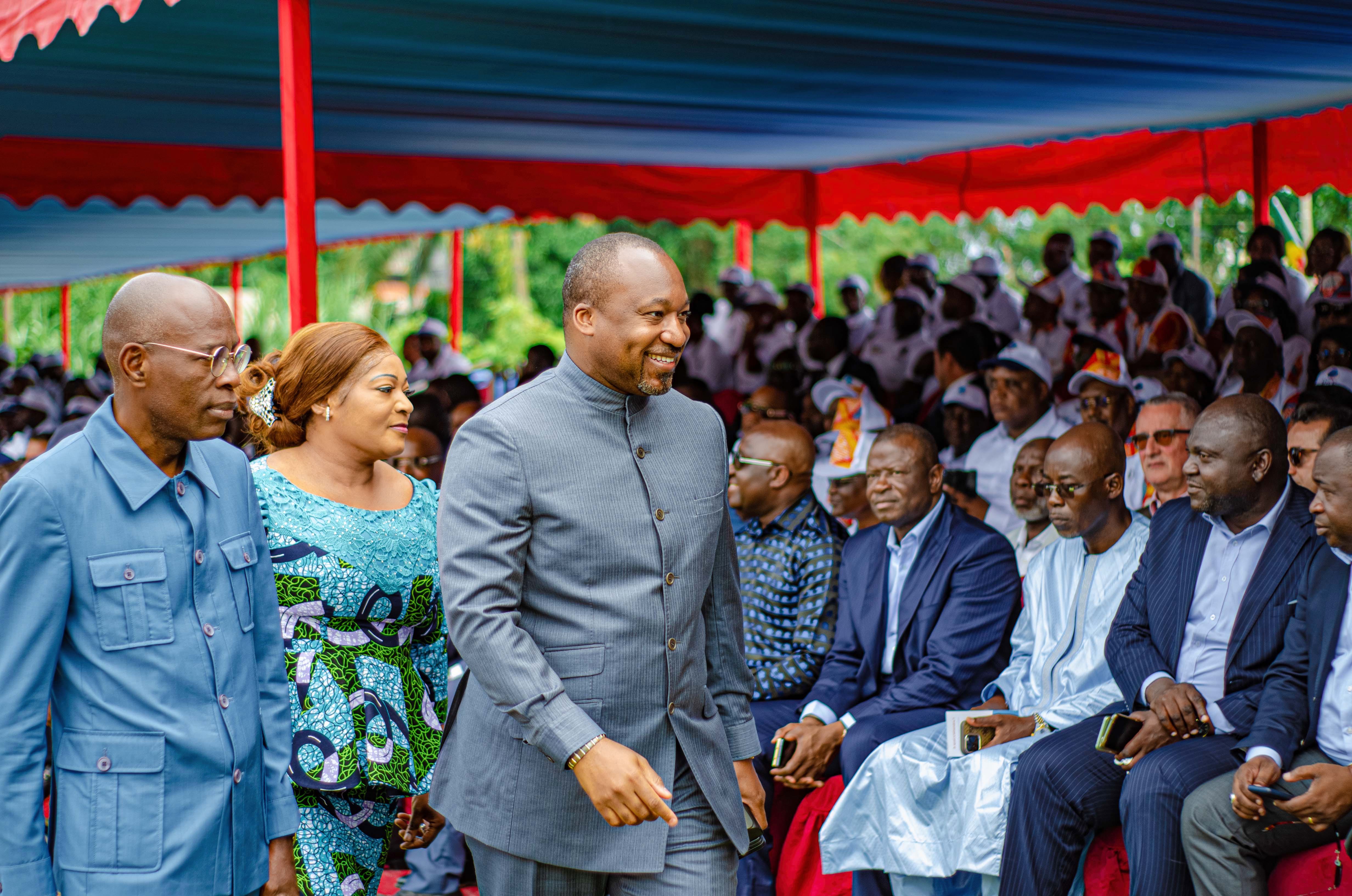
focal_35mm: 75
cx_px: 676
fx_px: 2811
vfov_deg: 18.1
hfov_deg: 27.0
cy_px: 448
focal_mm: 50
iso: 100
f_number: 1.8
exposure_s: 1/640
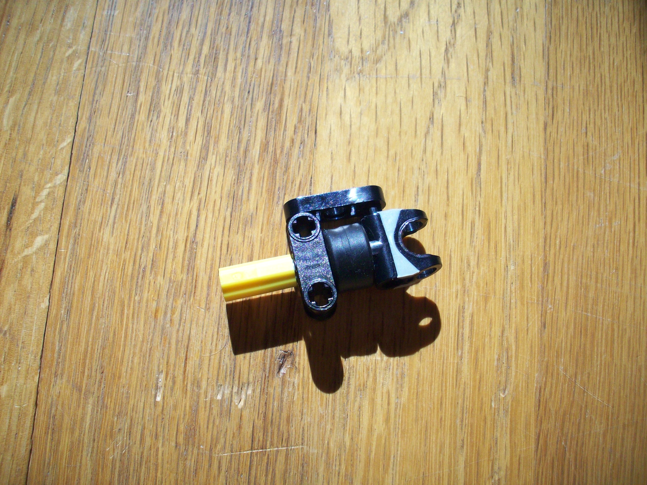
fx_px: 692
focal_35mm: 37
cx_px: 324
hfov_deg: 50.1
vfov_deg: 38.7
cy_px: 242
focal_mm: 6.2
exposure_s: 1/665
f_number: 2.8
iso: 80
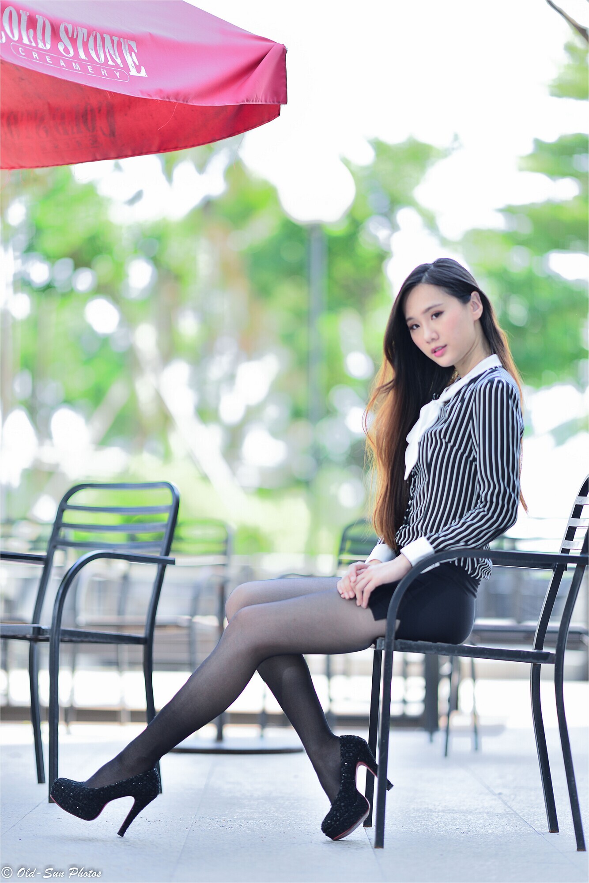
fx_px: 2576
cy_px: 442
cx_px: 294
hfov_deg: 13.0
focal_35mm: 105
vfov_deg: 19.5
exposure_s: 1/640
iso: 100
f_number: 1.4
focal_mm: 105
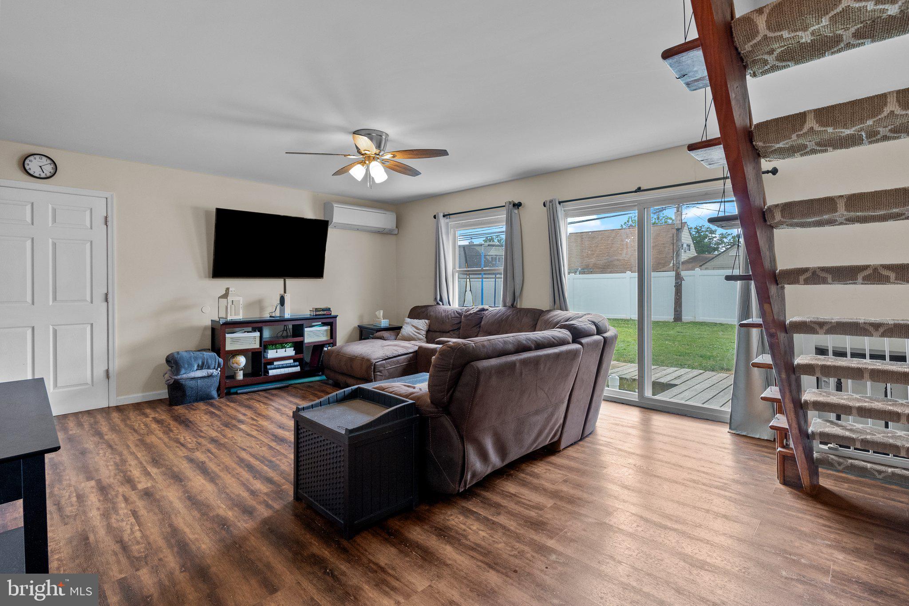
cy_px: 303
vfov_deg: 70.5
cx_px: 454
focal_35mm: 17
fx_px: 429
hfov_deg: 93.3
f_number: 8
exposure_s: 1/13
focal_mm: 17
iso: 1250
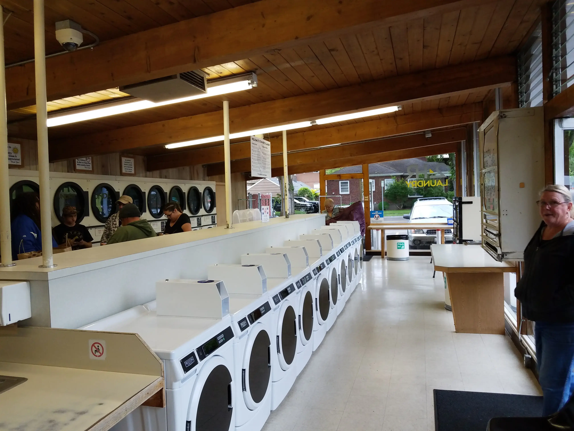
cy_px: 216
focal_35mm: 26
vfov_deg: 53.1
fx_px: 431
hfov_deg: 67.3
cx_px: 287
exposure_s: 1/120
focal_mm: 4.2
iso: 80
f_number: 1.7
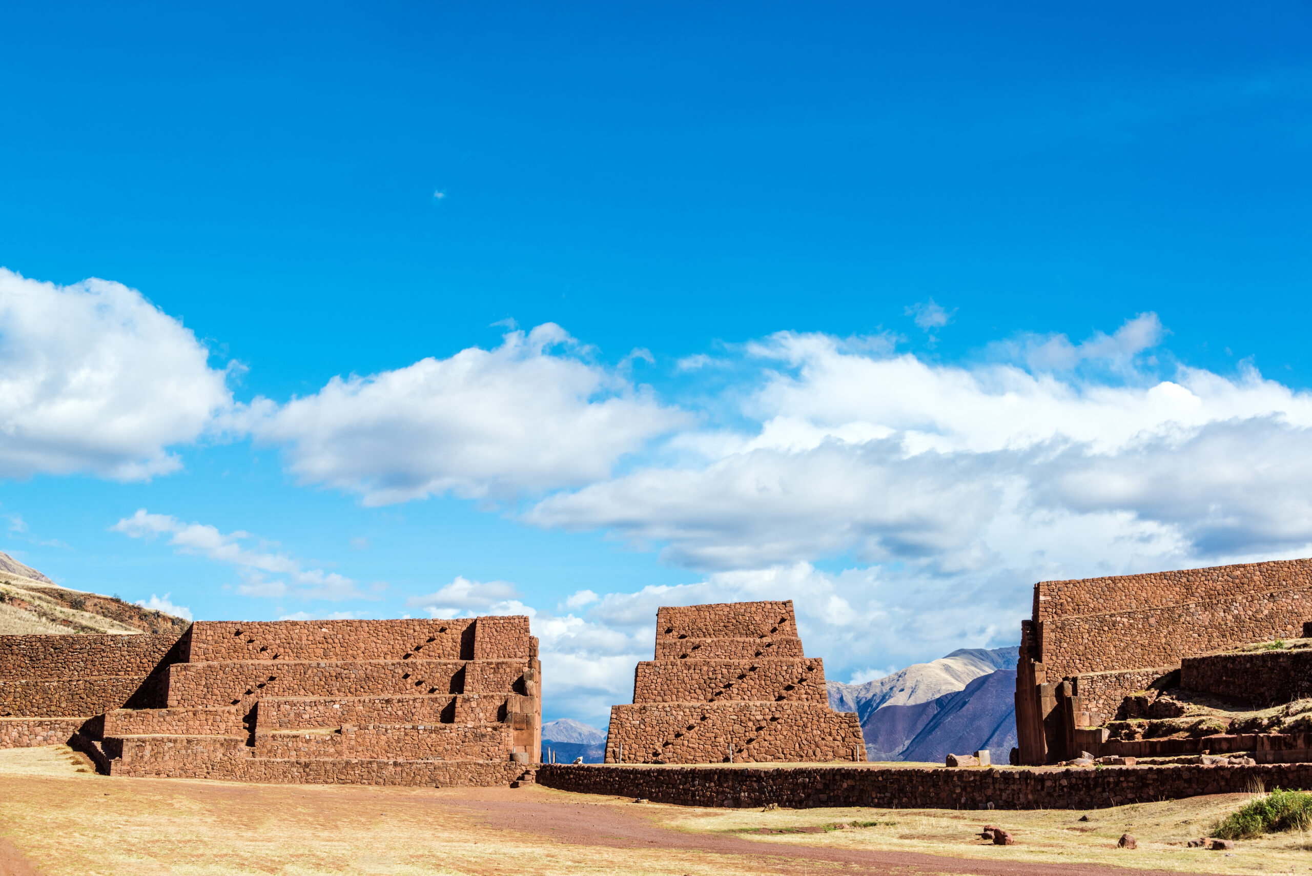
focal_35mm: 55
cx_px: 656
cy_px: 438
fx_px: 2005
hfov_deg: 36.2
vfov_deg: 24.6
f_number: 8
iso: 200
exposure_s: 1/640
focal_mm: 55
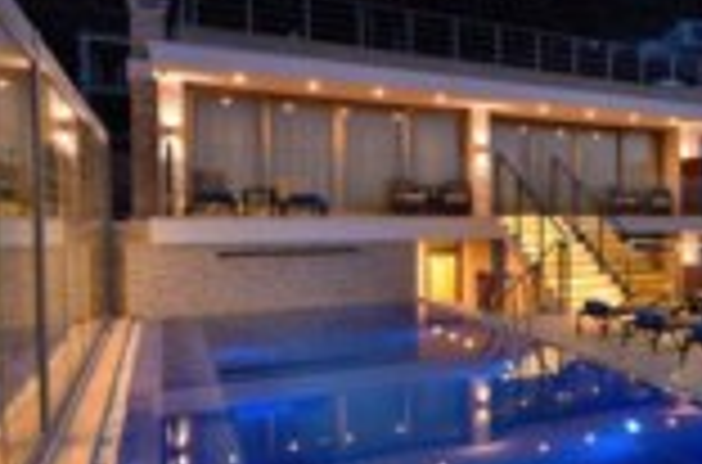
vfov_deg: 36.6
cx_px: 670
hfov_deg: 46.3
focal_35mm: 36
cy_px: 239
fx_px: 700
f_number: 8
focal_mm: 14
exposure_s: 1/1.3
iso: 500
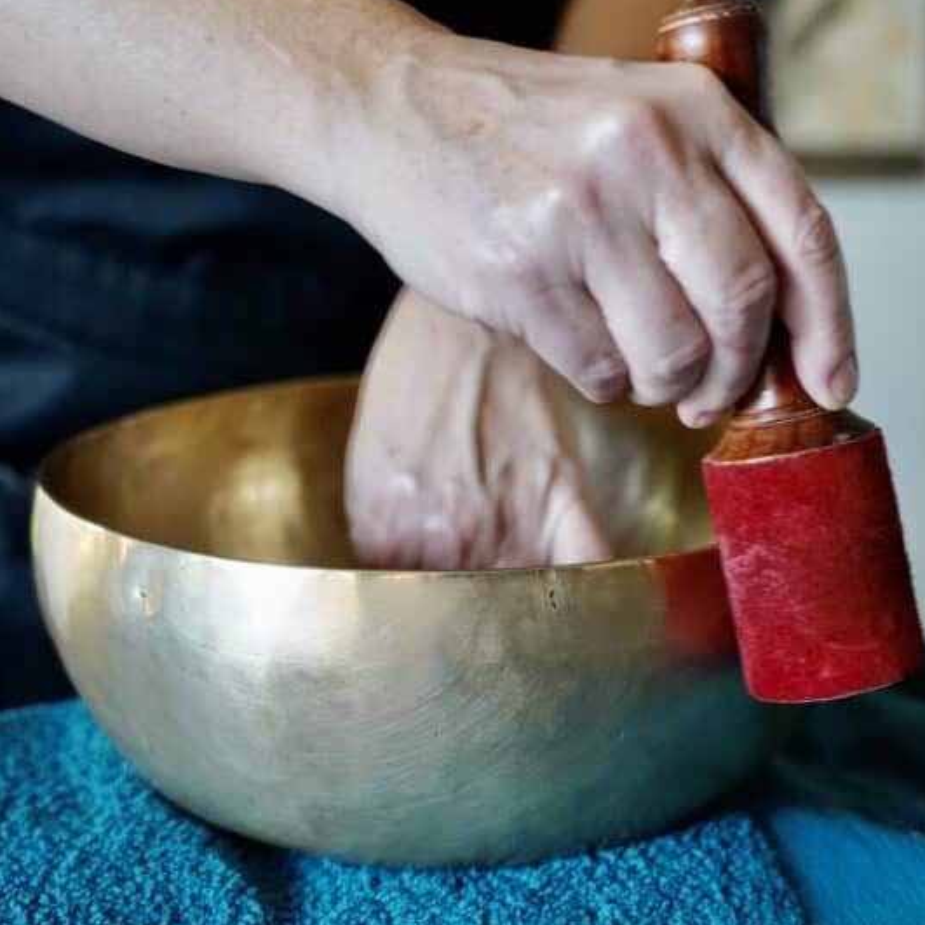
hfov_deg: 27.8
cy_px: 523
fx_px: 1818
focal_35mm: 60
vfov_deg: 28.5
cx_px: 777
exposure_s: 1/160
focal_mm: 36.7
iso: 3200
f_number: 2.8
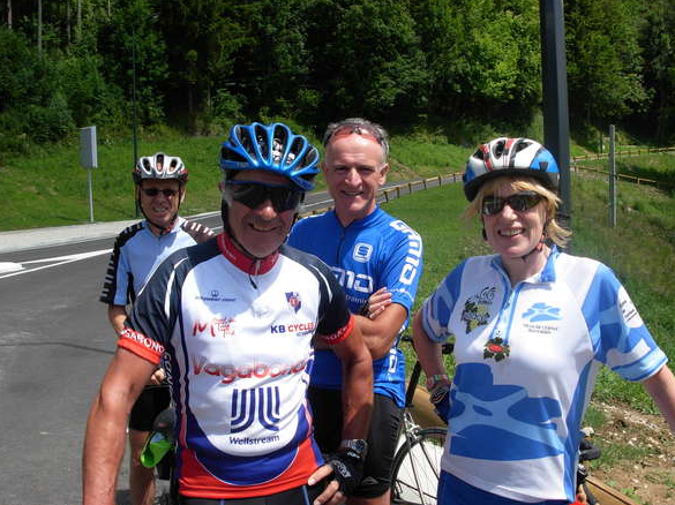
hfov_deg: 47.9
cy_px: 247
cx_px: 340
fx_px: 760
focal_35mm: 39
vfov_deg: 36.8
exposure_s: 1/395
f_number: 4.9
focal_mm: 6.3
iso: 79
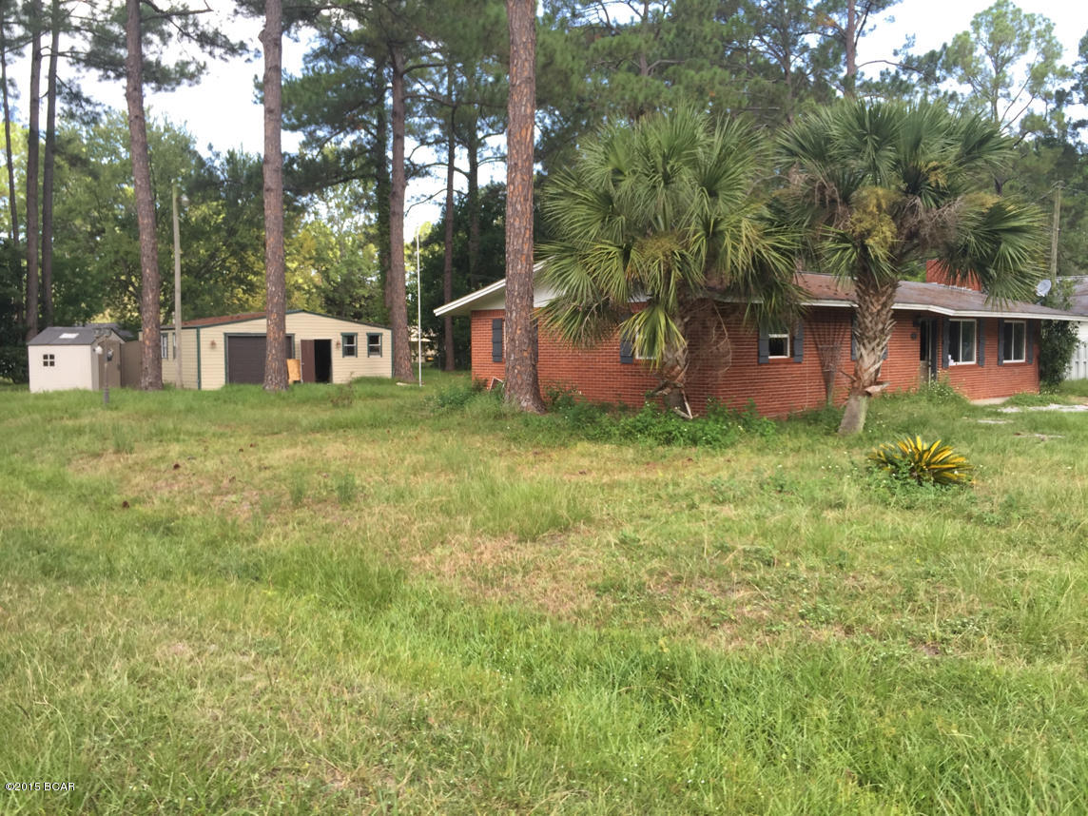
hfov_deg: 61.7
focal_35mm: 29
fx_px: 911
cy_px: 408
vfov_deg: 48.2
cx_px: 544
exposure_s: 1/218
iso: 32
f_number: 2.2
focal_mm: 4.15
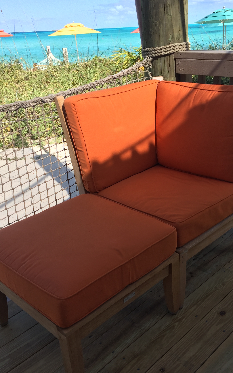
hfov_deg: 35.2
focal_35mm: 36
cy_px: 200
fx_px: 366
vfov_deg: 54.0
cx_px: 141
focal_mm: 4.15
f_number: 2.2
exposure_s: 1/1068
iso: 32
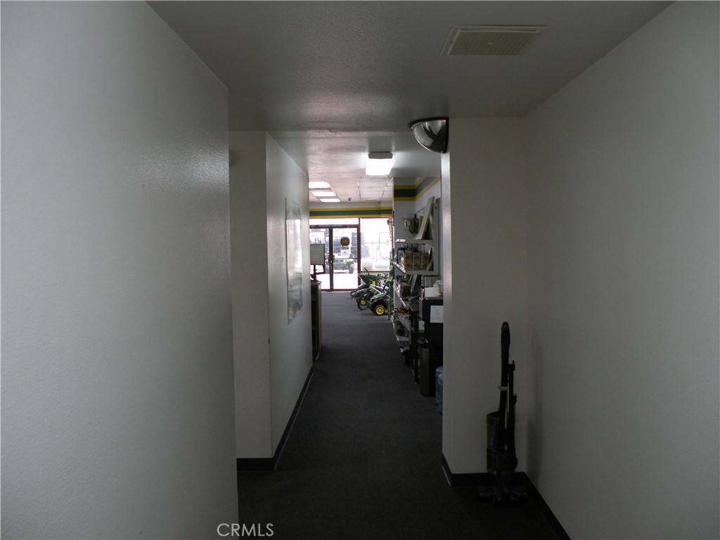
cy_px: 270
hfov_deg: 65.3
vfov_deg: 51.4
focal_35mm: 27
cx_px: 360
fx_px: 562
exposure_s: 1/59.8
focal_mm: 4.7
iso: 153
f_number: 2.8
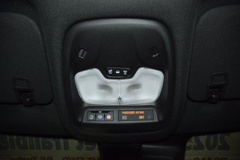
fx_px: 180
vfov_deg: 48.0
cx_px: 120
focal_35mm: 27
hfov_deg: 67.4
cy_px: 80
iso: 250
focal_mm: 18
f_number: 3.5
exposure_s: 1/25
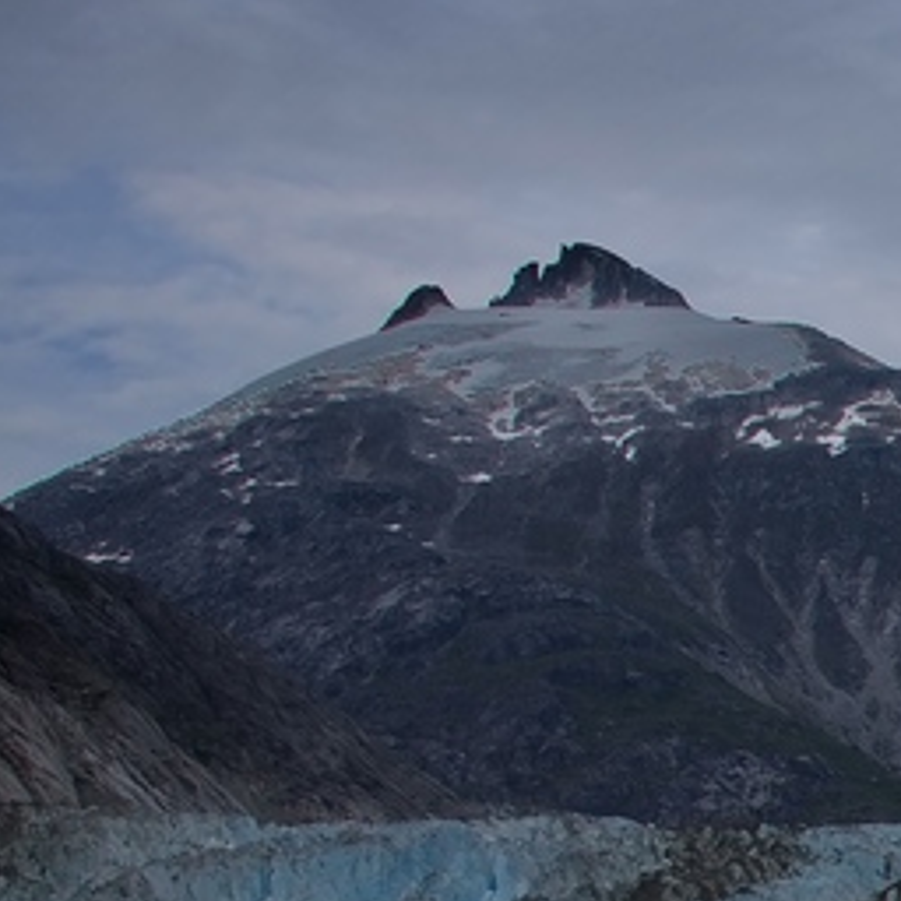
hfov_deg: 14.2
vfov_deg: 16.5
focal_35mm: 102
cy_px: 1007
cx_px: 1834
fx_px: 3004
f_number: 9
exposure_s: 1/200
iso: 100
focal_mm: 24
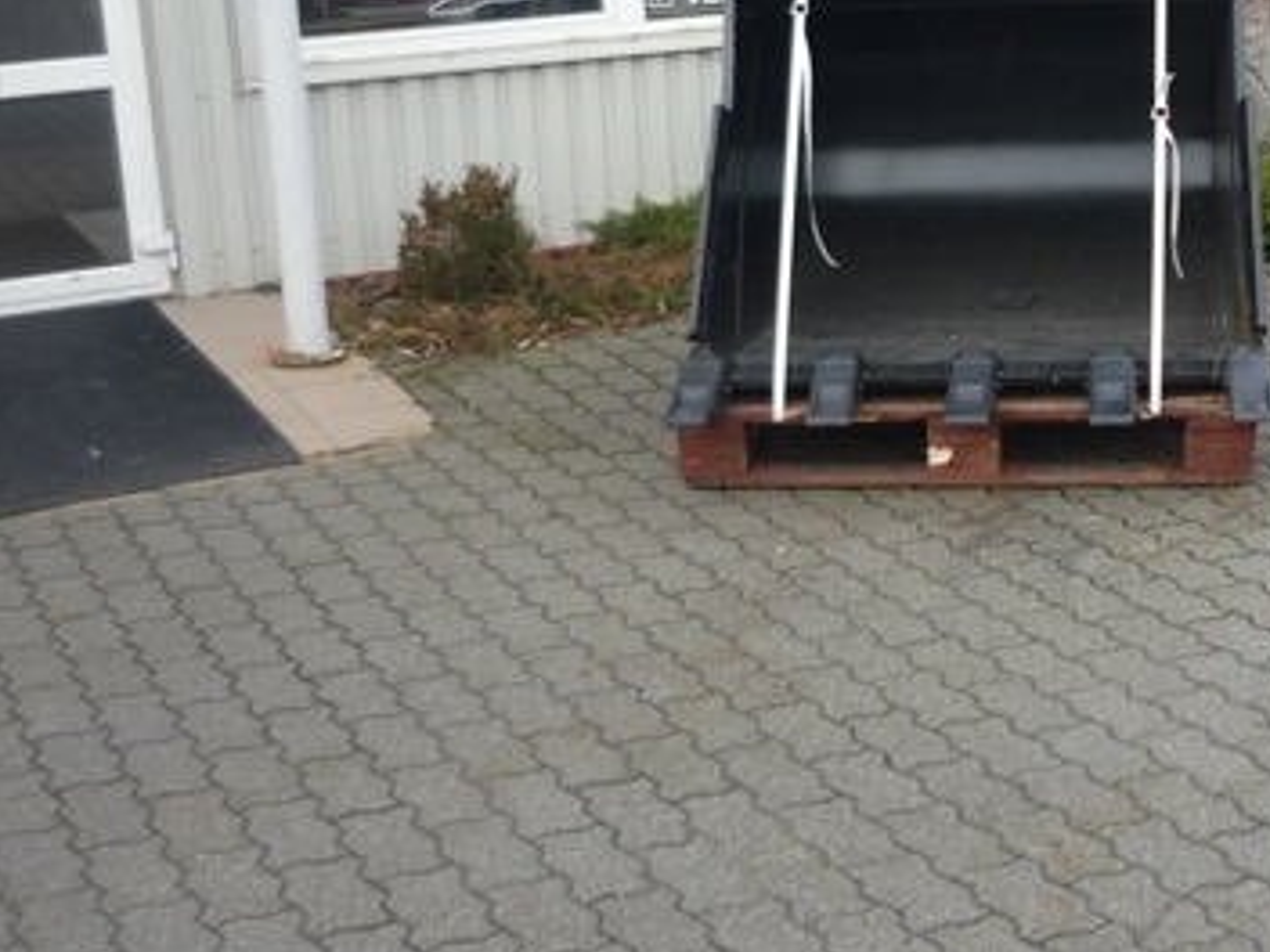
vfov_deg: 24.2
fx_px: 2201
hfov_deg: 31.5
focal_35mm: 60
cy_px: 278
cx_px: 974
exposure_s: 1/200
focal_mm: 5.5
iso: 100
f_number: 2.8
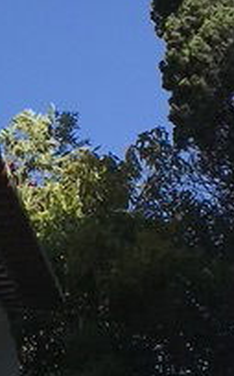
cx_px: -346
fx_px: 1525
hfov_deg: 8.0
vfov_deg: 13.8
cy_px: -4
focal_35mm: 149
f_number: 1.8
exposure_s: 1/4808
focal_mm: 3.99
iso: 20
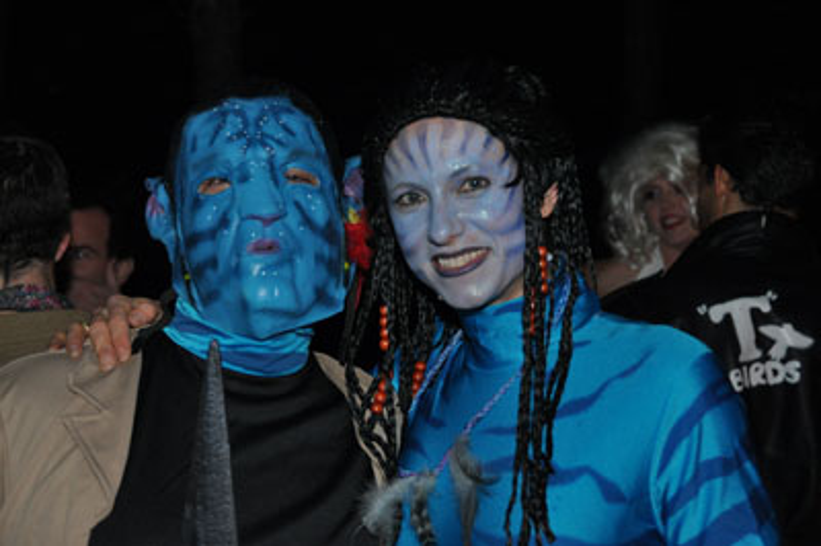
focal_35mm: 63
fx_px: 1436
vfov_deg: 21.5
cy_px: 273
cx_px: 410
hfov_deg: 31.9
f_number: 4.5
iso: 800
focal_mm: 42
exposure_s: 1/60
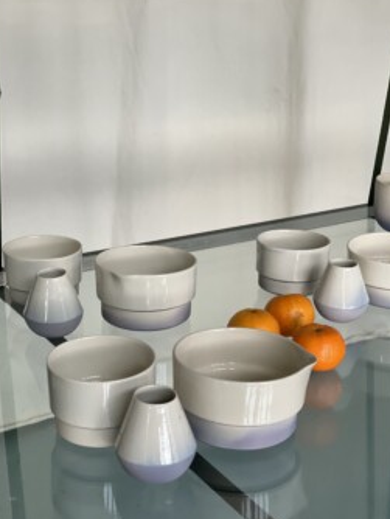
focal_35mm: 55
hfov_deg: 26.6
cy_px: 254
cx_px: 193
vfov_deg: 34.9
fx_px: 825
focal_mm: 6
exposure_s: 1/122
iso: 250
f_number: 2
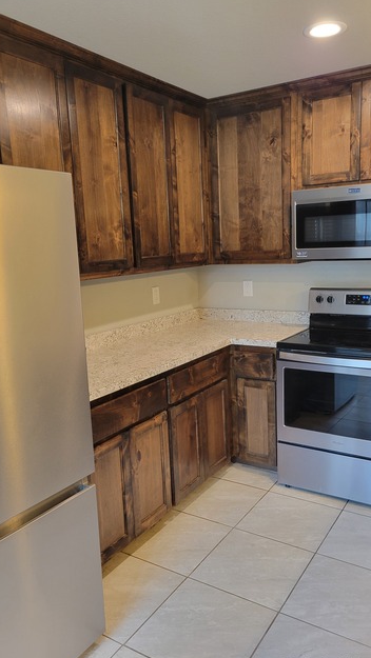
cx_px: 202
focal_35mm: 29
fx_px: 507
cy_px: 332
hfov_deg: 40.2
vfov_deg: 66.0
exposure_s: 1/40
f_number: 1.8
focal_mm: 5.4
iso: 250
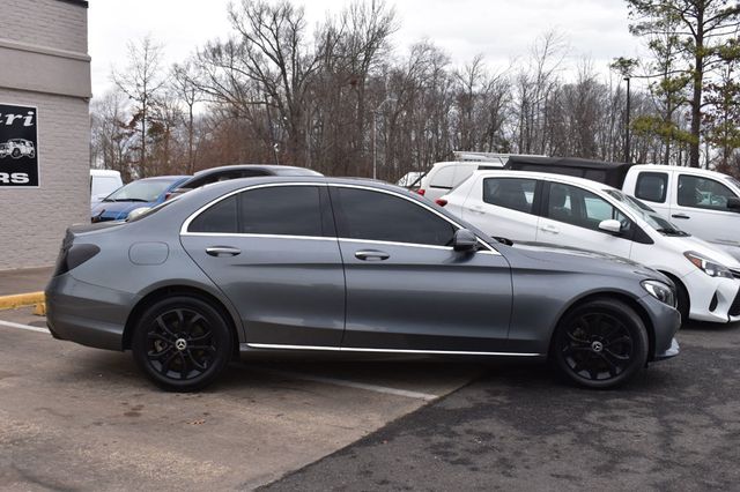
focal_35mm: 36
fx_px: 740
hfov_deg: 53.2
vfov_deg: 36.8
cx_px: 370
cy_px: 246
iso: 400
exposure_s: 1/200
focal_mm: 24
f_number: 10
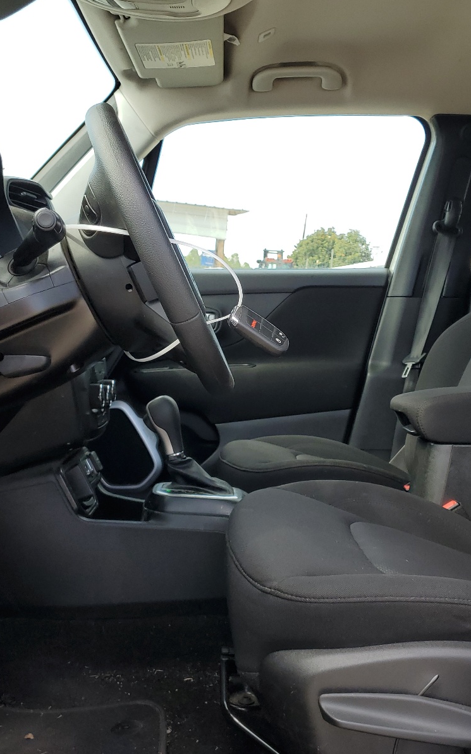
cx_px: 287
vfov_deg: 52.7
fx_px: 760
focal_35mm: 37
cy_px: 376
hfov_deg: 34.3
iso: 50
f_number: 1.5
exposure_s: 1/417
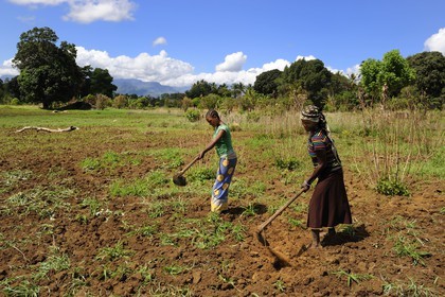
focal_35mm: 31
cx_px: 222
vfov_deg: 42.3
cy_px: 148
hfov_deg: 60.3
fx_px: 383
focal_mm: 31
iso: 200
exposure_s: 1/320
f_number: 8
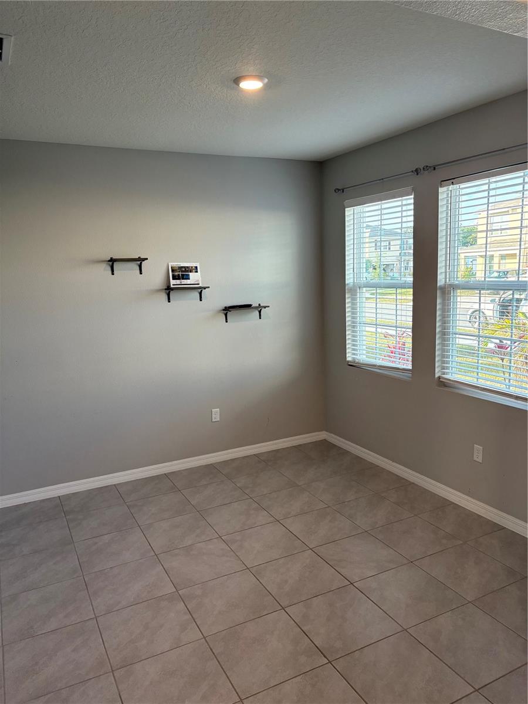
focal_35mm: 26
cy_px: 352
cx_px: 264
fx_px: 529
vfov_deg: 67.3
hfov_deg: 53.1
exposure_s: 1/120
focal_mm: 5.96
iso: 125
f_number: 1.6
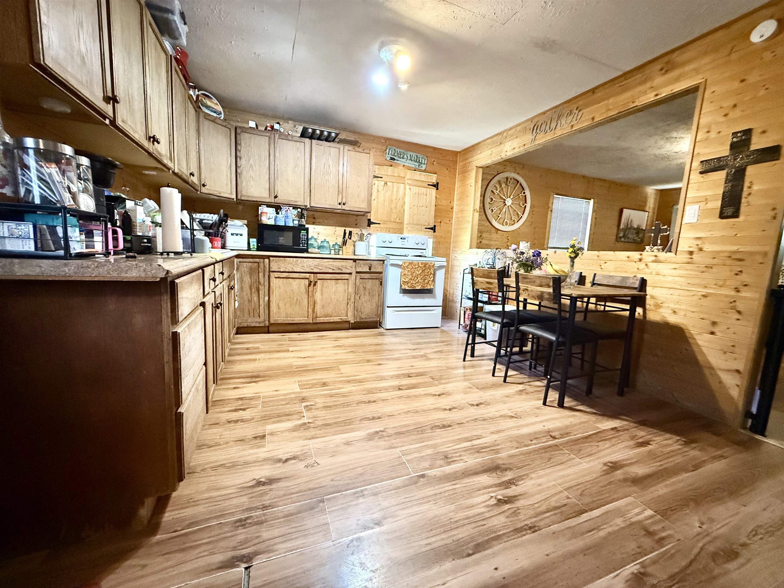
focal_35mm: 14
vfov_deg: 85.7
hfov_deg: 102.1
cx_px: 392
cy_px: 294
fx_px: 317
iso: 1000
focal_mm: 2.22
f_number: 2.2
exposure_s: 1/60
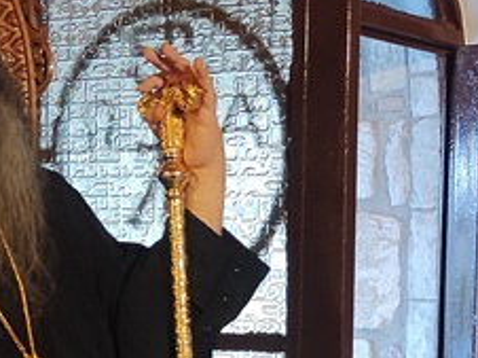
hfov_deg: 20.7
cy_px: 371
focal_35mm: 94
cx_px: 372
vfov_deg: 15.4
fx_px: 1297
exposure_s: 1/17
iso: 1583
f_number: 1.89
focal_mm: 5.43
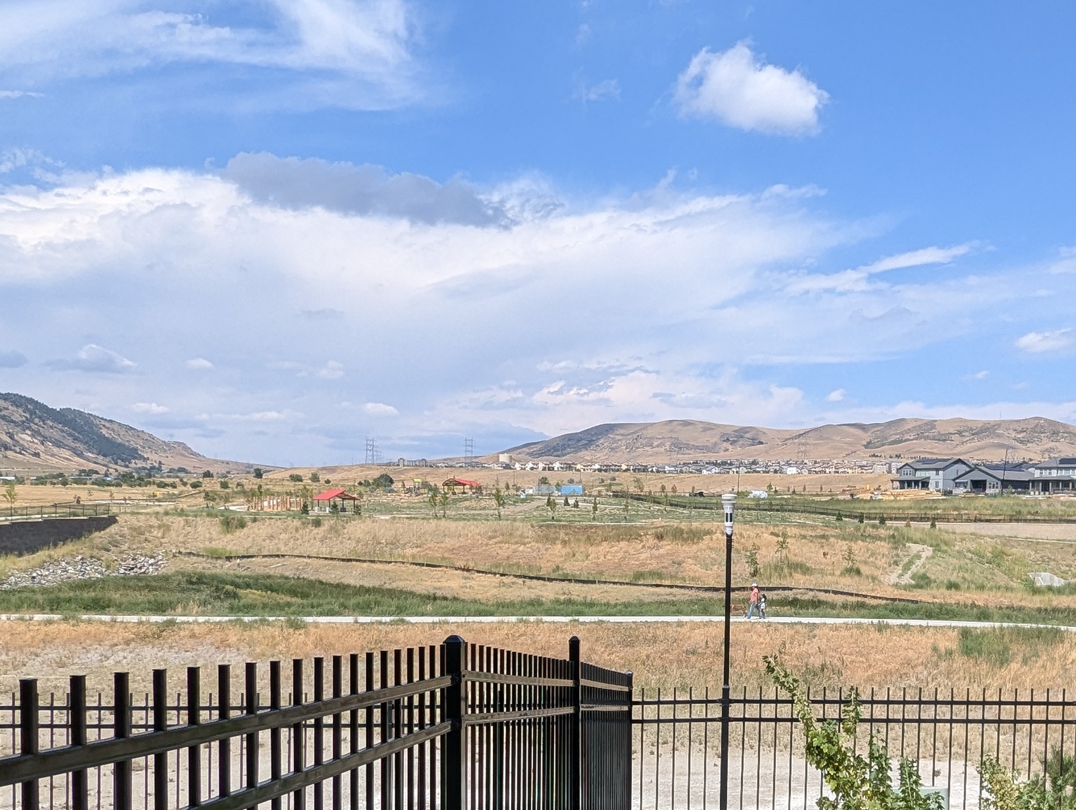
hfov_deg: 46.7
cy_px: 592
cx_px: 750
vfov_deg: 36.2
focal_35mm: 39
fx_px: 1214
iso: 54
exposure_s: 1/1754
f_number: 2.2
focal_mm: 2.35
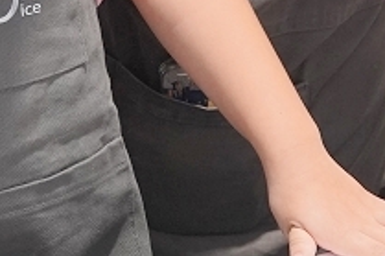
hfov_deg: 12.7
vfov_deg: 8.3
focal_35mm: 161
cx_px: 107
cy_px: -160
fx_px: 1720
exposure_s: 1/160
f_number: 4
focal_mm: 28
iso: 2000
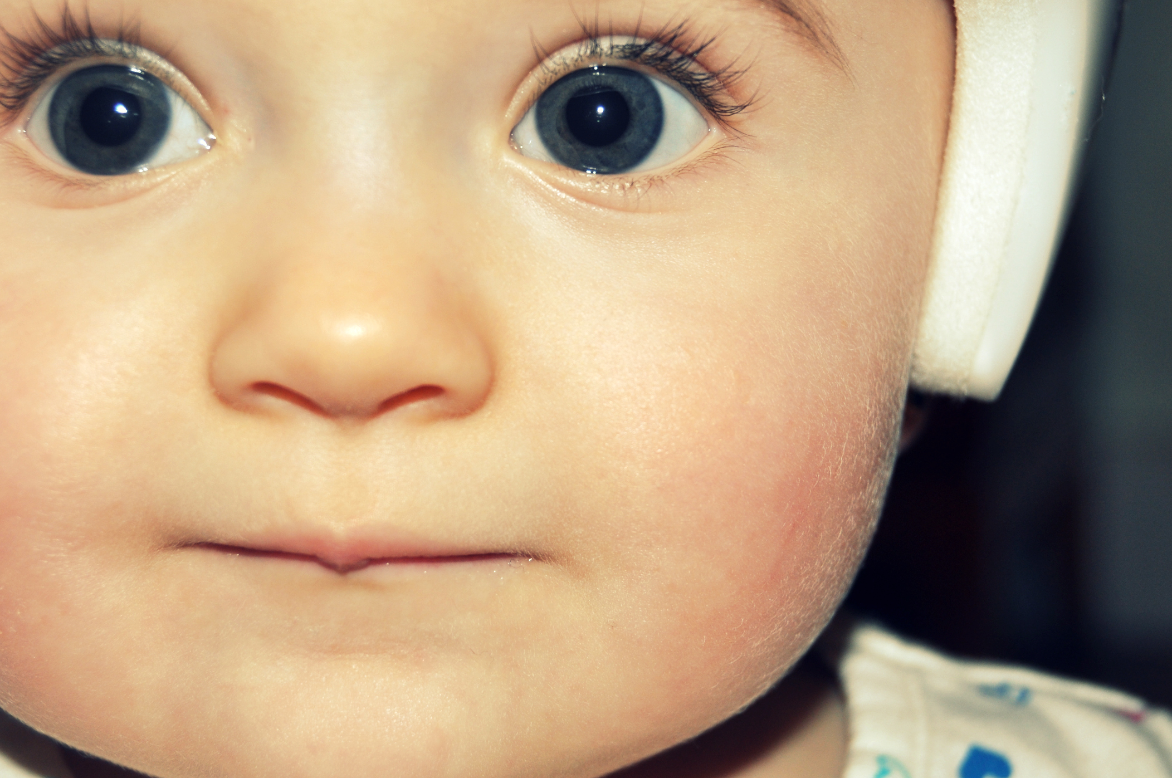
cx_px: 599
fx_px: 2601
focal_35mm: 80
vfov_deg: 17.0
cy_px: 347
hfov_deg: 25.4
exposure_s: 1/60
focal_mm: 40
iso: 200
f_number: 5
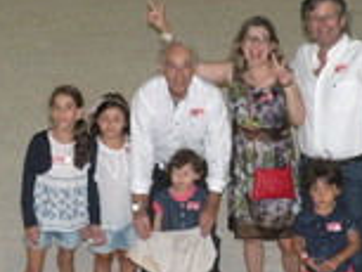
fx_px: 1434
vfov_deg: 10.8
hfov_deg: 14.4
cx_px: 189
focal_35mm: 137
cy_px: 115
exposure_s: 1/8
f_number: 3.2
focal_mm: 7.4
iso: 515
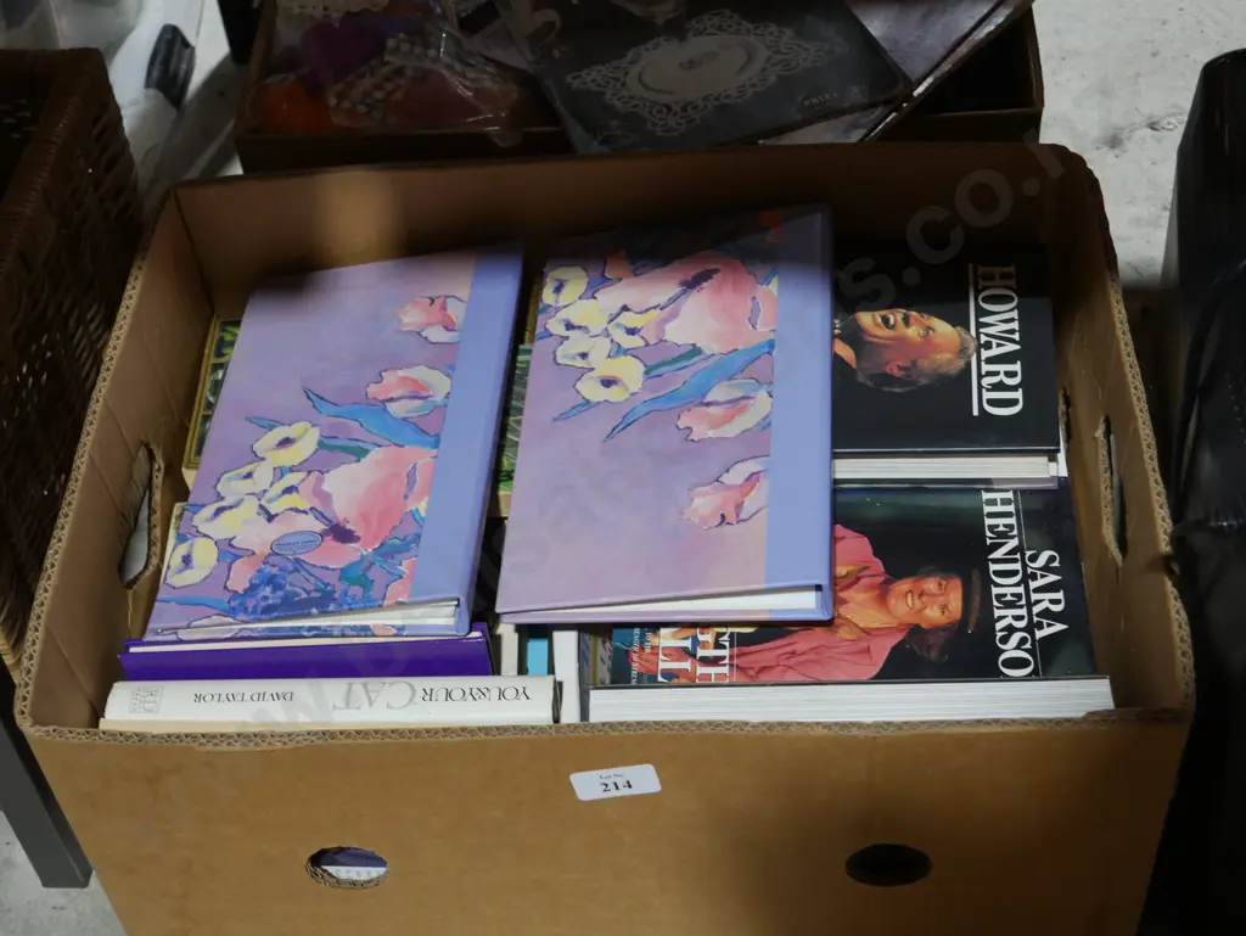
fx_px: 1945
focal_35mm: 54
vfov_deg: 27.1
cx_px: 623
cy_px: 468
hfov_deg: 35.5
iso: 640
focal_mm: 27
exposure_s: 1/60
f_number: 5.3
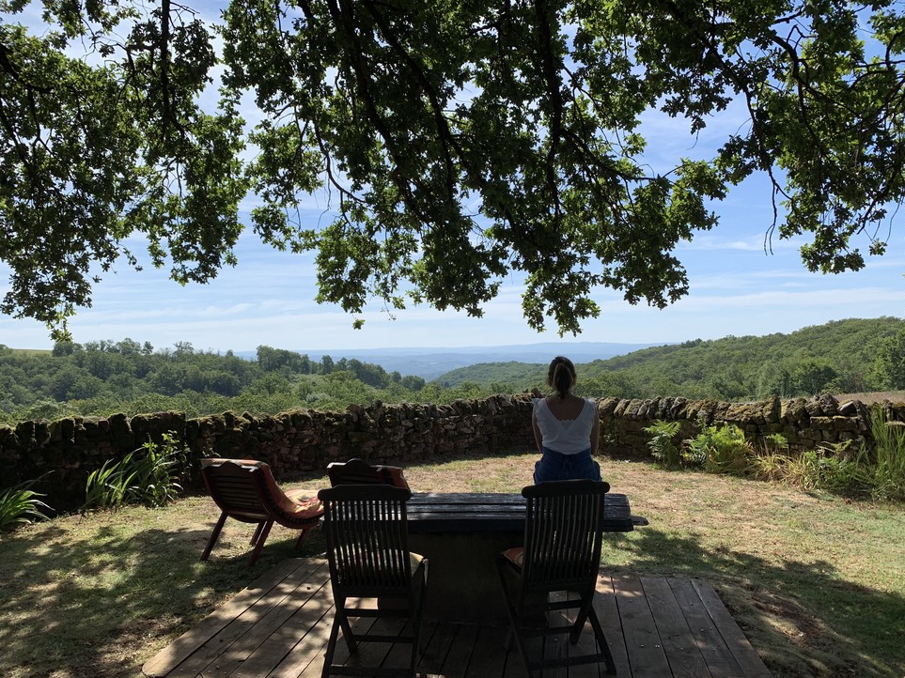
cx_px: 446
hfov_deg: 65.3
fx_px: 706
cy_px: 347
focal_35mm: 27
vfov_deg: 51.3
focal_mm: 4.25
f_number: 1.8
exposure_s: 1/2257
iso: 25
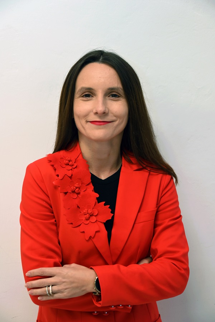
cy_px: 161
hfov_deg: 20.6
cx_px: 108
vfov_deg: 30.5
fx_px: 590
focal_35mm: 66
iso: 800
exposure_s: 1/60
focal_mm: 66
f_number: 6
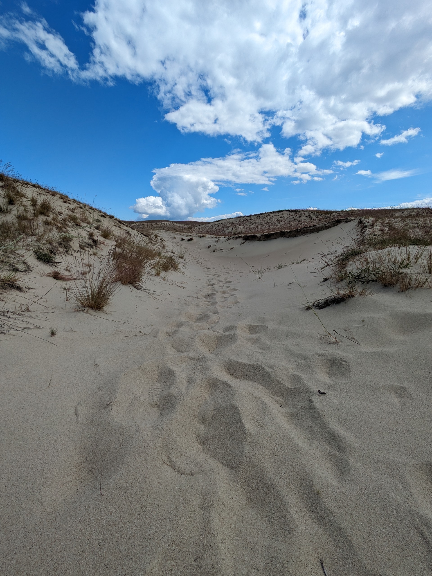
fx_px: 233
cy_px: 288
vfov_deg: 102.1
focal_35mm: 14
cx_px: 216
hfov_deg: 85.7
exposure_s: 1/2747
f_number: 2.2
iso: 49
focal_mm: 1.83
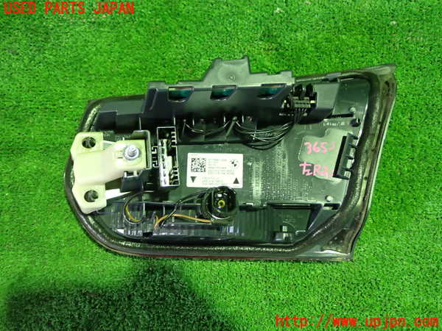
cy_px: 166
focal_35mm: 36
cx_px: 221
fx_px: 460
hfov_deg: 51.4
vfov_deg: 39.7
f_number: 2.5
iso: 800
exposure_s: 1/25
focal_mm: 6.37
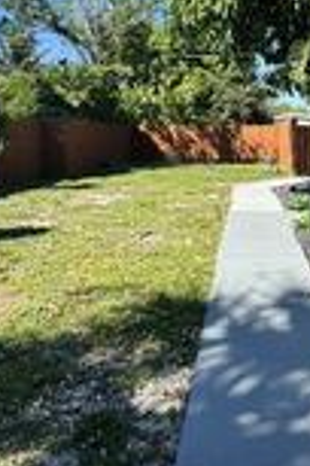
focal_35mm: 38
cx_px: 228
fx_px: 491
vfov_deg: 49.0
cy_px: 125
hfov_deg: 34.4
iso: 50
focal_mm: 2.22
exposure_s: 1/944
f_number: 2.2
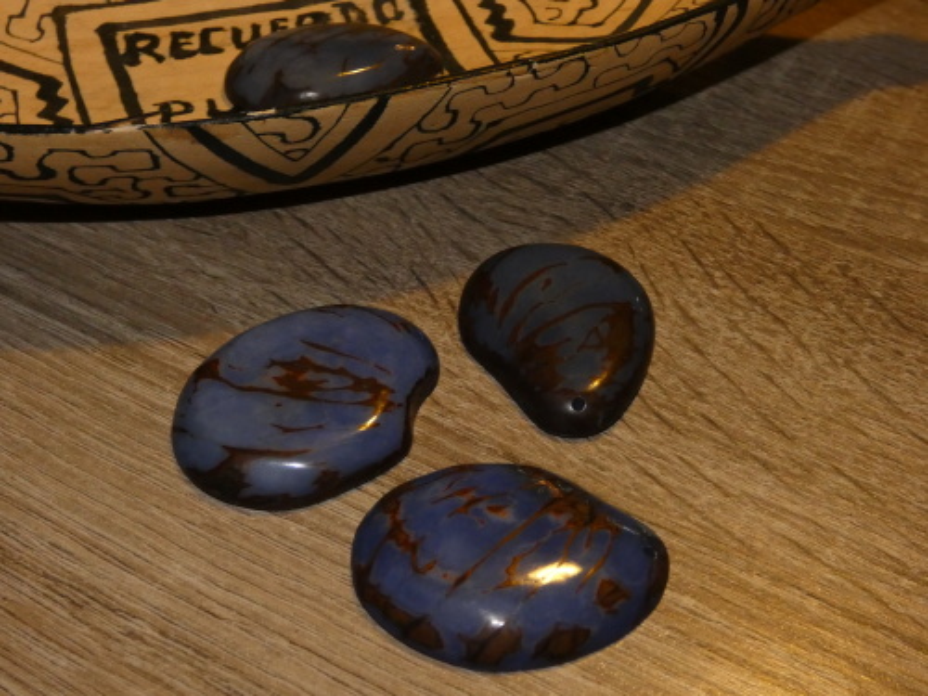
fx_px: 1340
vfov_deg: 29.1
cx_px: 464
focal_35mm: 50
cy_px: 348
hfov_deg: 38.2
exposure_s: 1/60
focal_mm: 9
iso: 800
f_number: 3.9
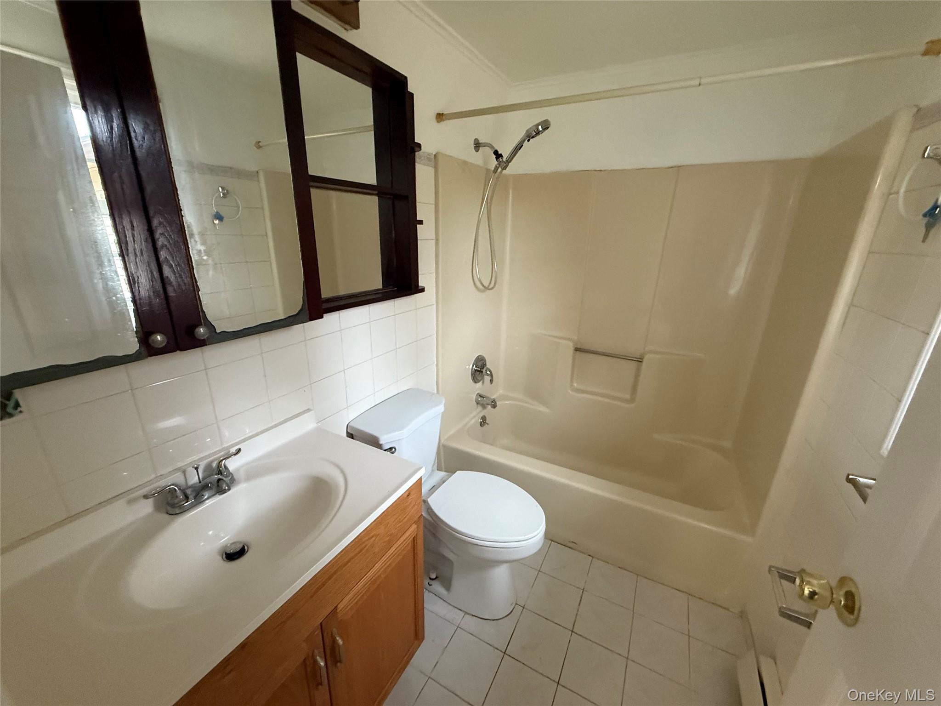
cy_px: 353
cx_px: 470
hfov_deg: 102.1
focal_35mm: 14
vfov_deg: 85.7
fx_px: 381
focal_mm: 2.22
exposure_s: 1/60
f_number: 2.2
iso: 640
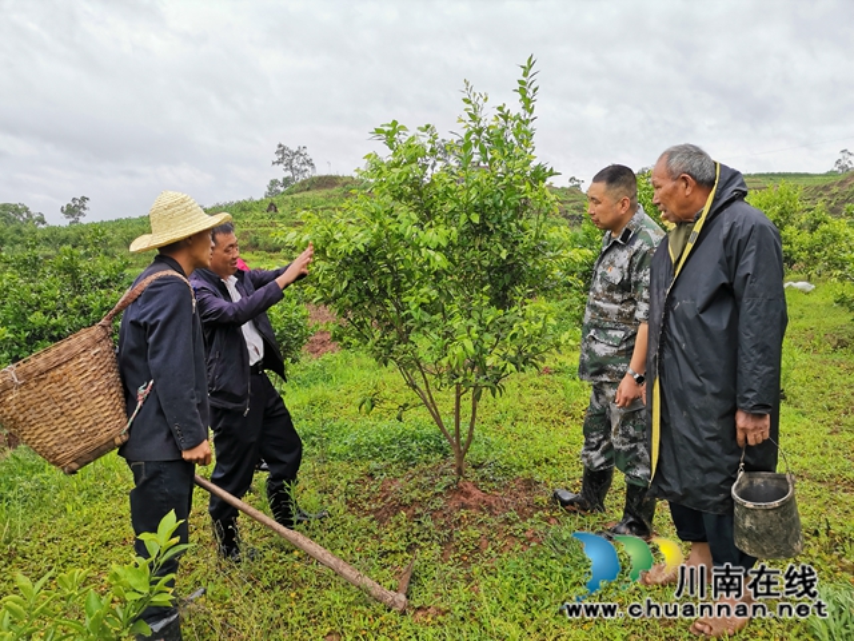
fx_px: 641
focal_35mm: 26
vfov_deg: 53.1
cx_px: 427
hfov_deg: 67.3
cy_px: 320
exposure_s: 1/198
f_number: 1.8
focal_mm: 4.75
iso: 50
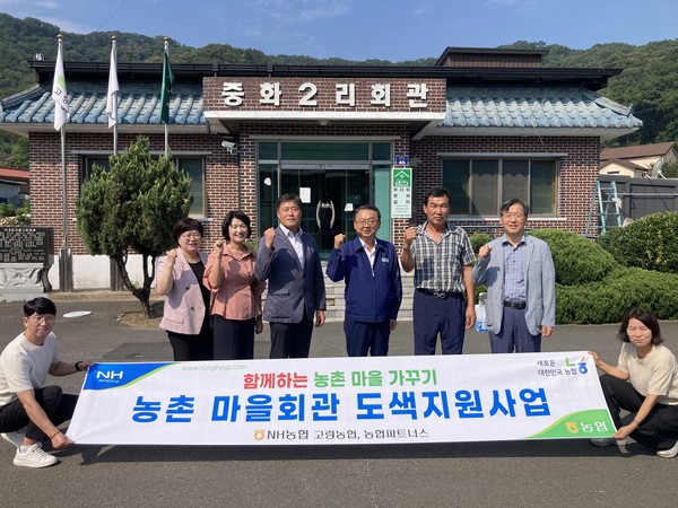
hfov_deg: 63.4
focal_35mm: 28
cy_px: 254
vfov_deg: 49.7
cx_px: 339
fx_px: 548
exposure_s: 1/3436
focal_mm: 3.99
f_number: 1.8
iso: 20
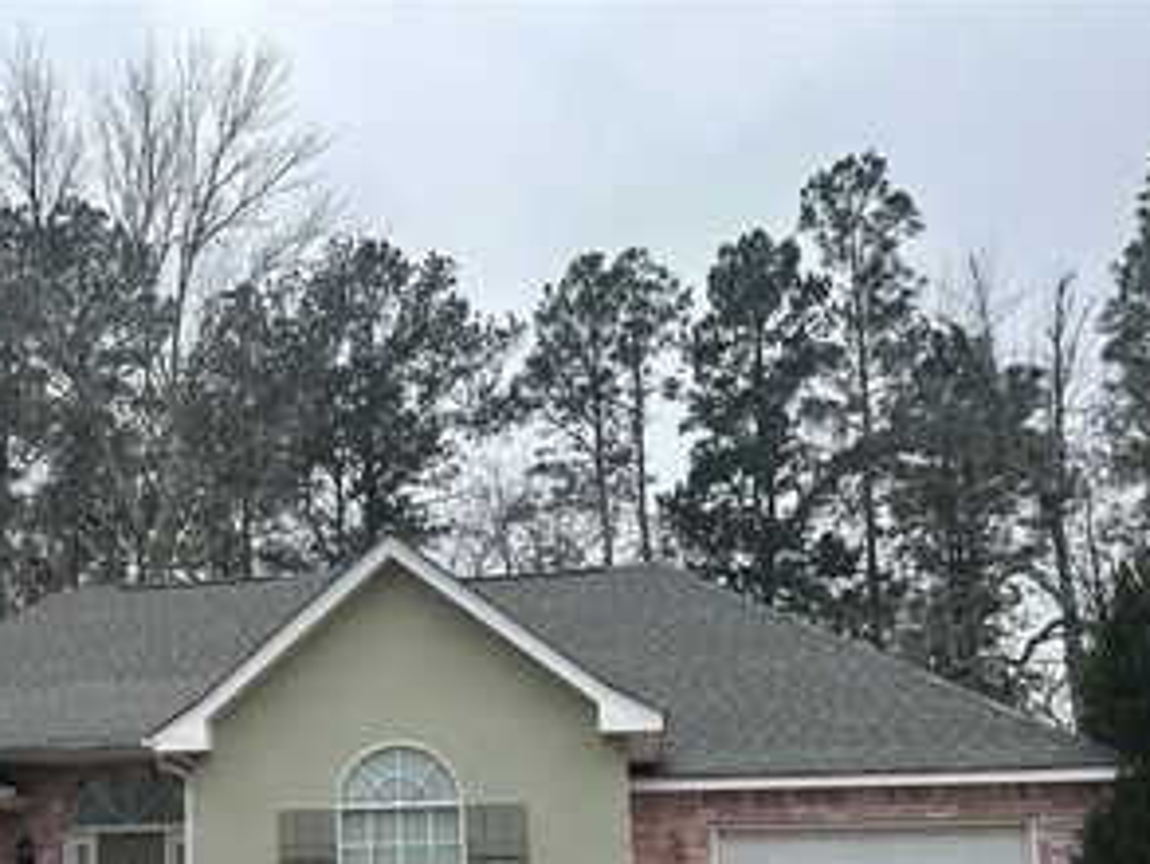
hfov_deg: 43.8
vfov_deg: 33.8
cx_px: 243
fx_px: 1363
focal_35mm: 41
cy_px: 732
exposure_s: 1/2203
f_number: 1.78
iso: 80
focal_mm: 6.86
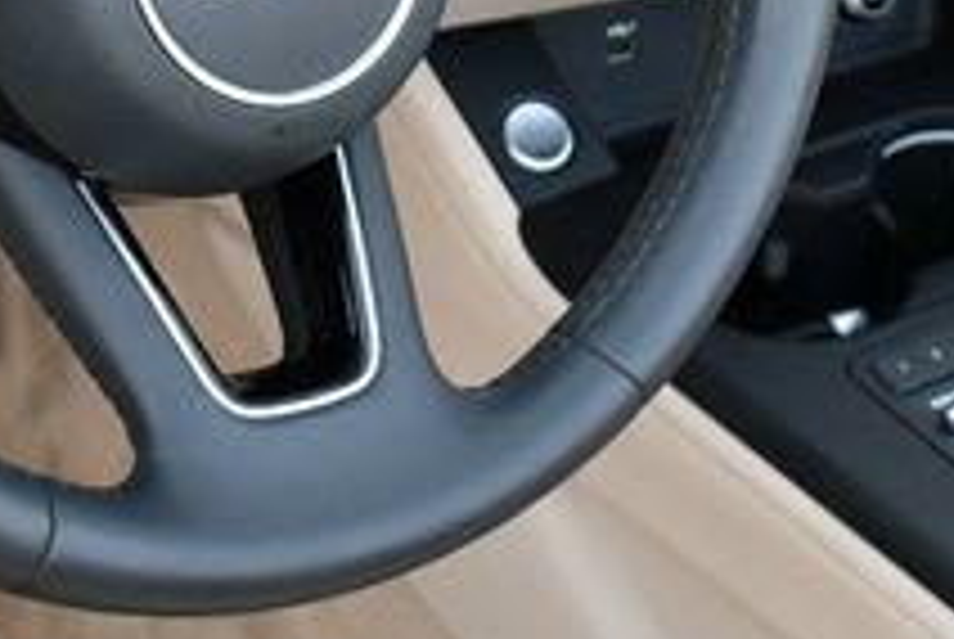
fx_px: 3529
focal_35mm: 133
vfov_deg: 10.1
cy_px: -176
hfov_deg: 15.4
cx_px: 320
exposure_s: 1/250
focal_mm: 22
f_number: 3.8
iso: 400
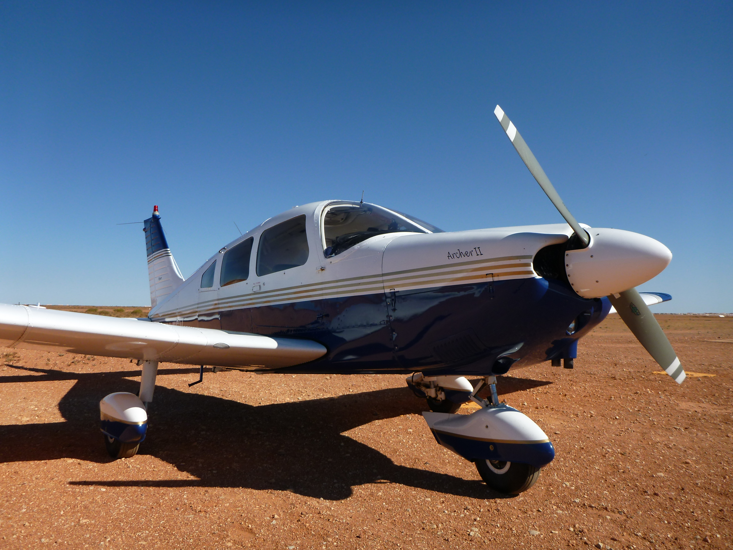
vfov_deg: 49.7
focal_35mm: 28
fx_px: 593
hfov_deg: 63.4
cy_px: 275
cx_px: 366
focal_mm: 4.9
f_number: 10
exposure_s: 1/160
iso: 100
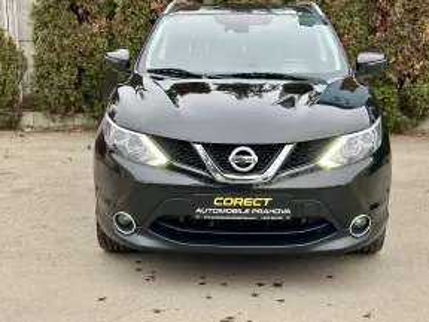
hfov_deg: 32.1
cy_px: 128
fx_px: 744
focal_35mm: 60
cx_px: 243
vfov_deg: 24.4
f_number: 1.78
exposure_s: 1/136
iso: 50
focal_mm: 6.86
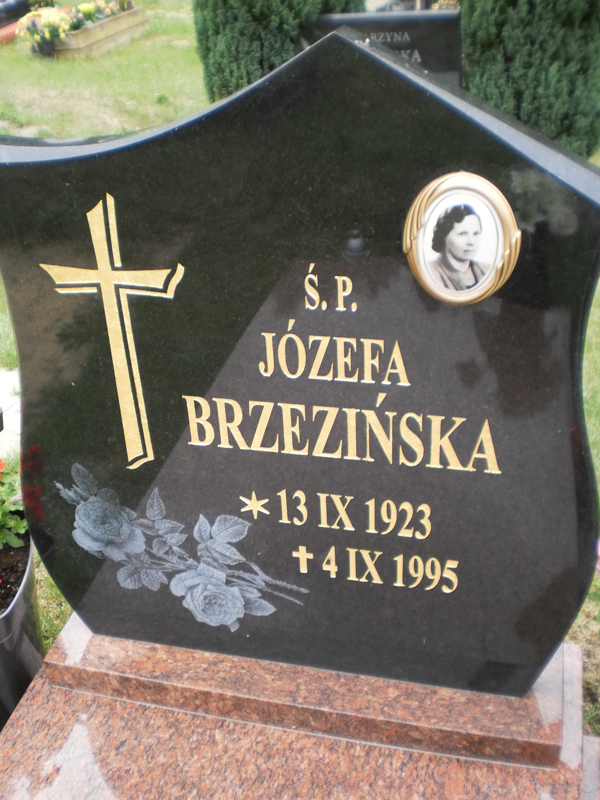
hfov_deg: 38.7
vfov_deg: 50.1
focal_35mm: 37
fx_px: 855
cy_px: 404
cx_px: 298
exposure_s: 1/100
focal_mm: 6.3
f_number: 3.1
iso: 100
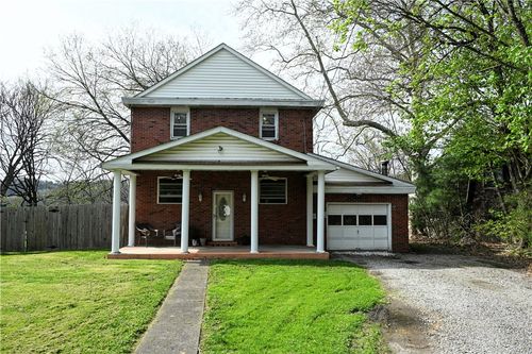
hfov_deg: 63.2
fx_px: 432
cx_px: 266
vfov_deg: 44.6
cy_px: 177
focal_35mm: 29
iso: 100
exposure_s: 1/160
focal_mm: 19.5
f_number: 8
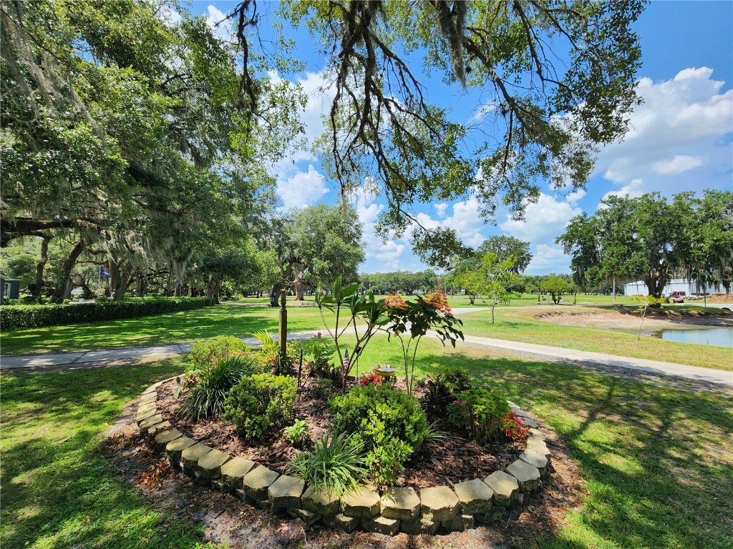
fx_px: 275
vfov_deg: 89.9
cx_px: 366
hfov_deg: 106.2
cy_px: 274
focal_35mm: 13
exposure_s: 1/1350
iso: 50
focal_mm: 2.2
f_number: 2.2
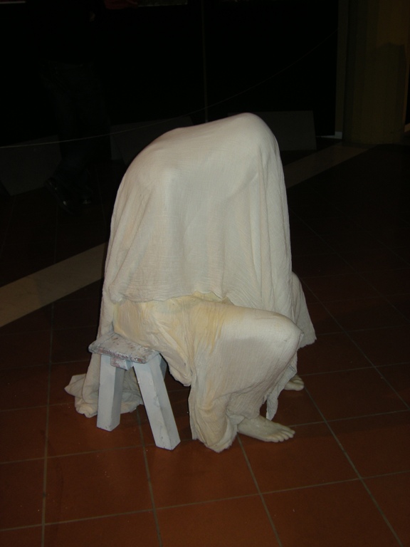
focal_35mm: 45
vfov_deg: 42.1
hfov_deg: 32.2
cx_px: 205
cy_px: 274
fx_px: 711
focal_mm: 7.5
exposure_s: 1/53.8
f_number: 3.5
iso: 65
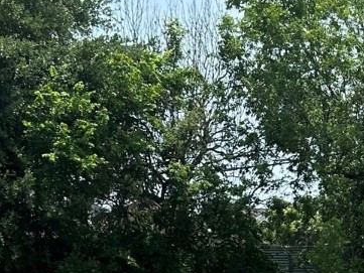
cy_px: 590
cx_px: 193
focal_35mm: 102
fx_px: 1073
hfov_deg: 19.3
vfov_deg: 12.4
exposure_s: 1/2591
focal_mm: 6.86
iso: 80
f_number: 1.78
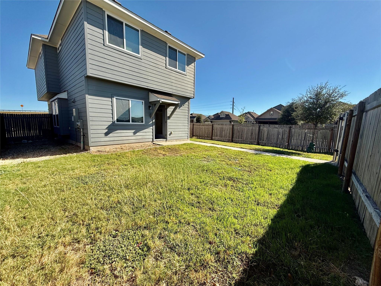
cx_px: 190
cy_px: 143
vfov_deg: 85.7
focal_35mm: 14
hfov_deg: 102.1
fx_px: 154
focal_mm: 2.22
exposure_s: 1/1698
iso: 50
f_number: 2.2
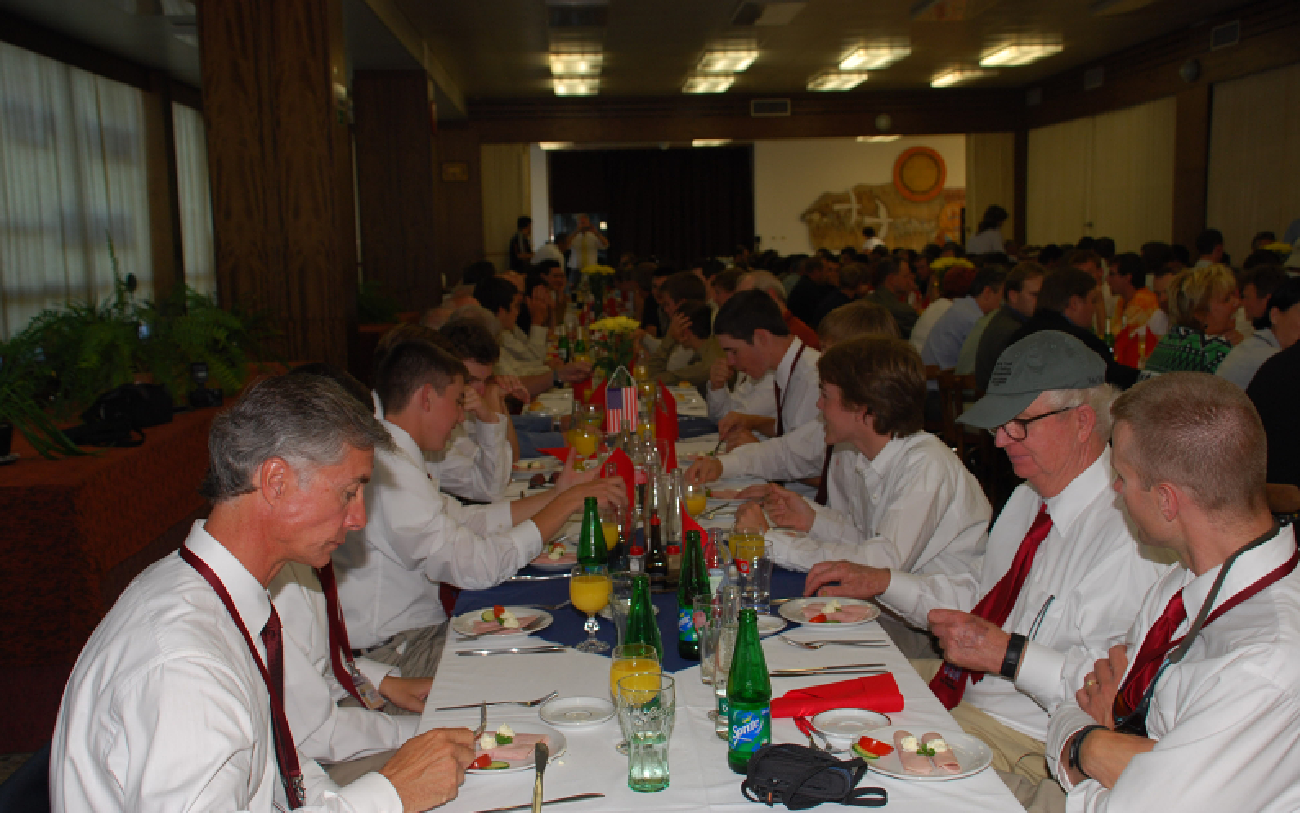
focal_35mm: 37
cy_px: 404
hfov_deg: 52.7
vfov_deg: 34.4
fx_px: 1311
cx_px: 648
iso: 200
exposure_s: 1/60
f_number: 4
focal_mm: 24
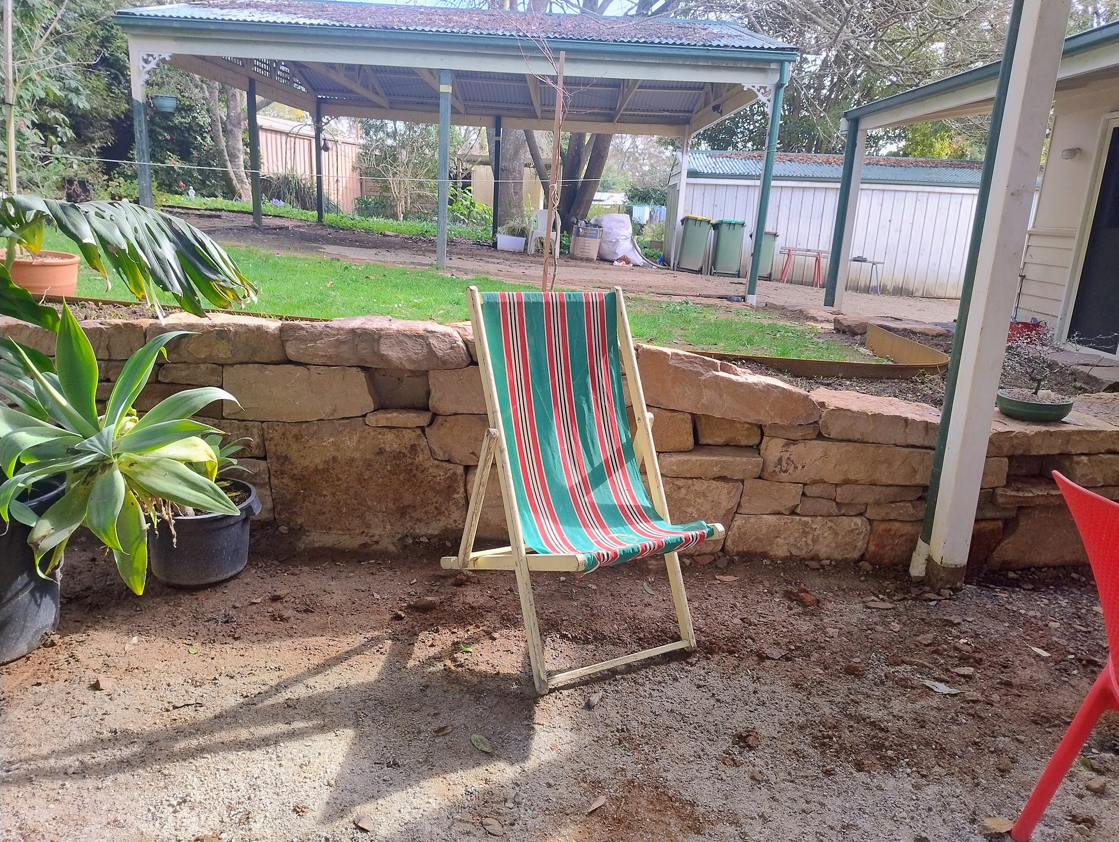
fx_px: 777
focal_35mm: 24
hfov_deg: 71.5
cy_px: 421
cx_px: 560
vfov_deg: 56.9
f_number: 1.8
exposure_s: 1/114
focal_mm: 5.56
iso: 100
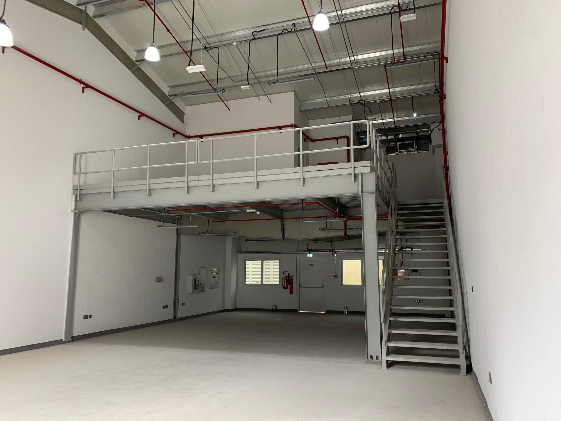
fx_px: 421
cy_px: 210
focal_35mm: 26
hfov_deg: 67.3
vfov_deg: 53.1
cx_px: 280
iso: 100
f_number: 1.8
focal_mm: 4.25
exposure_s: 1/100
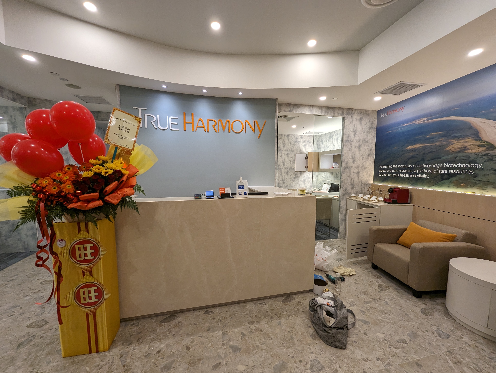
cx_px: 248
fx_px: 187
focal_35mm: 13
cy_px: 186
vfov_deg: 90.1
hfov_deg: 106.1
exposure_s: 1/37.6
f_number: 2.2
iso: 45
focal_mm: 1.95
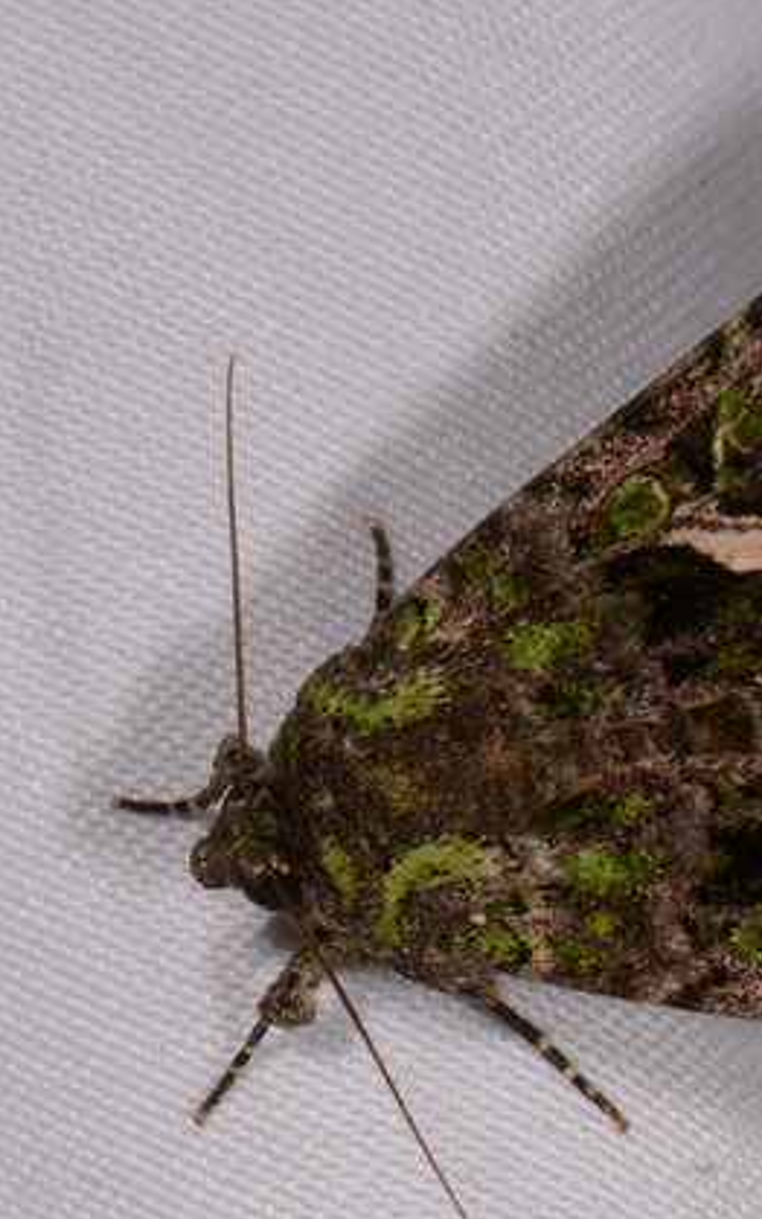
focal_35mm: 245
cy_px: 687
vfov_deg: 8.6
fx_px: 8137
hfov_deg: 5.4
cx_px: 428
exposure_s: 1/60
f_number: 25
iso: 100
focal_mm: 85
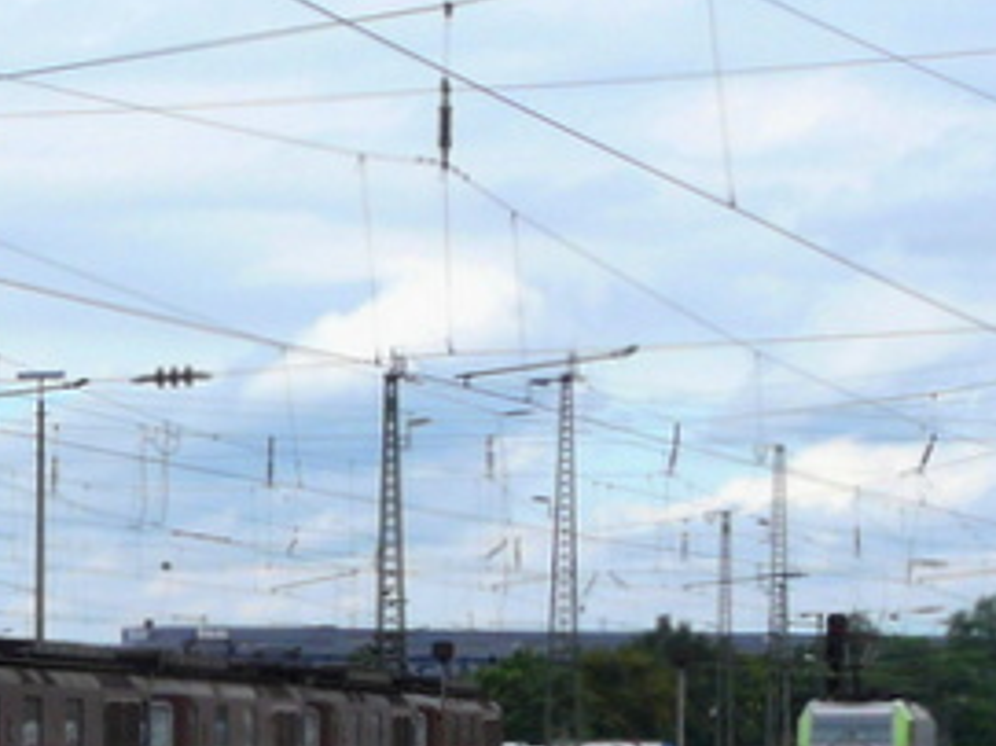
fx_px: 4774
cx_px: -625
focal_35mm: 166
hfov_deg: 11.3
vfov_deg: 8.9
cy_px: 842
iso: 100
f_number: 5.6
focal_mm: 7.4
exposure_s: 1/320
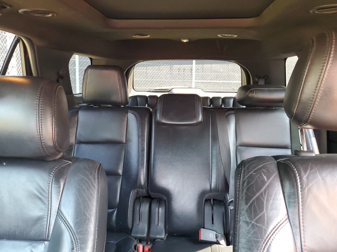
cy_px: 126
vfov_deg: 53.1
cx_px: 168
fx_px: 253
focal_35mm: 26
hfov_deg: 67.3
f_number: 1.5
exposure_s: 1/60.2
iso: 203
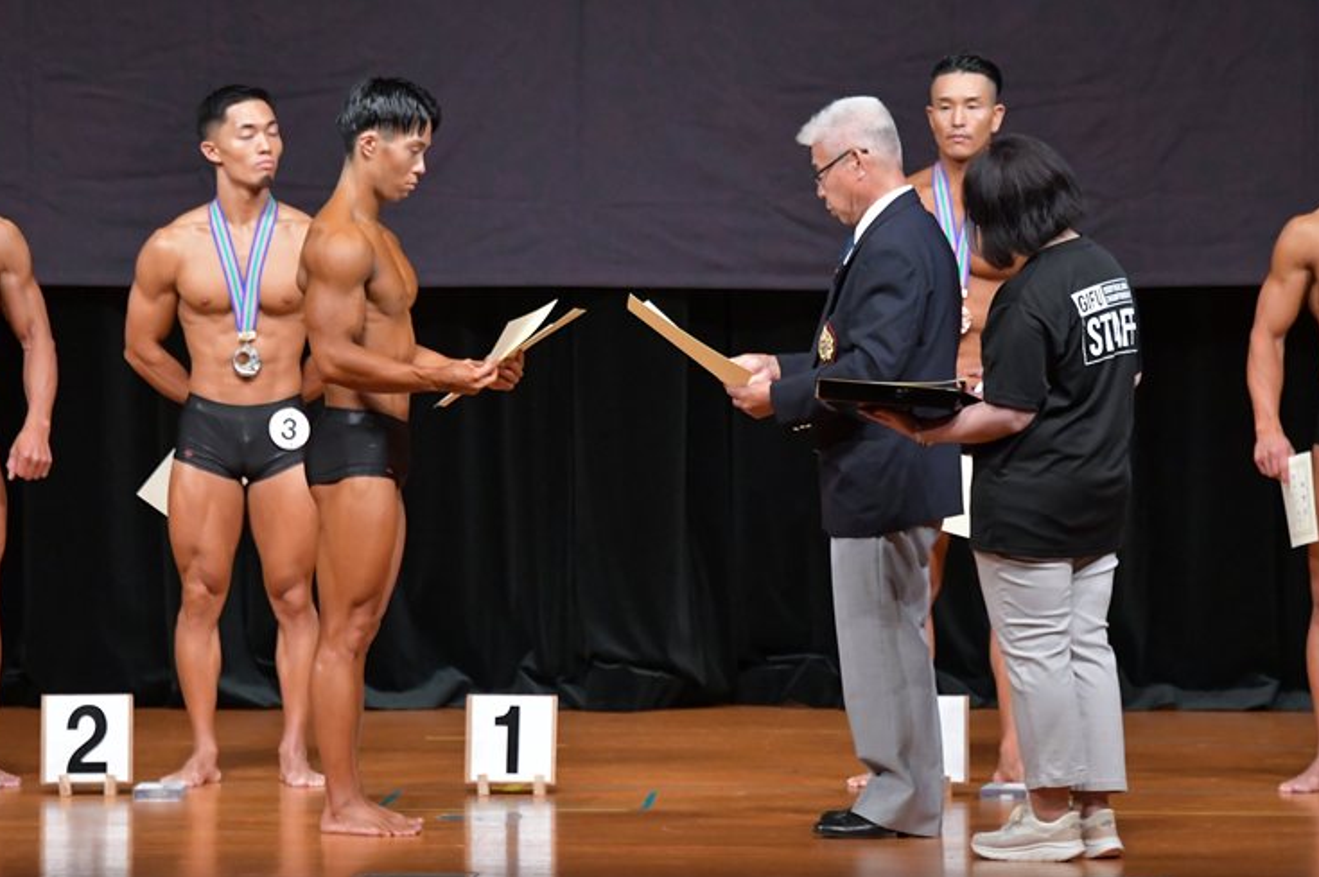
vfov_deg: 5.1
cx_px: 672
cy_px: 432
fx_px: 9849
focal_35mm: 269
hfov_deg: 7.7
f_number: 5.6
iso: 5000
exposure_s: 1/400
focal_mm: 170
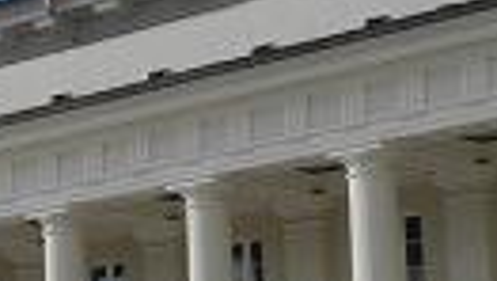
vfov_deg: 7.0
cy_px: 277
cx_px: -292
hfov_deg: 11.7
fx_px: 2295
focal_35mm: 174
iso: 100
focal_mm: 8.8
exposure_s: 1/1000
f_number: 5
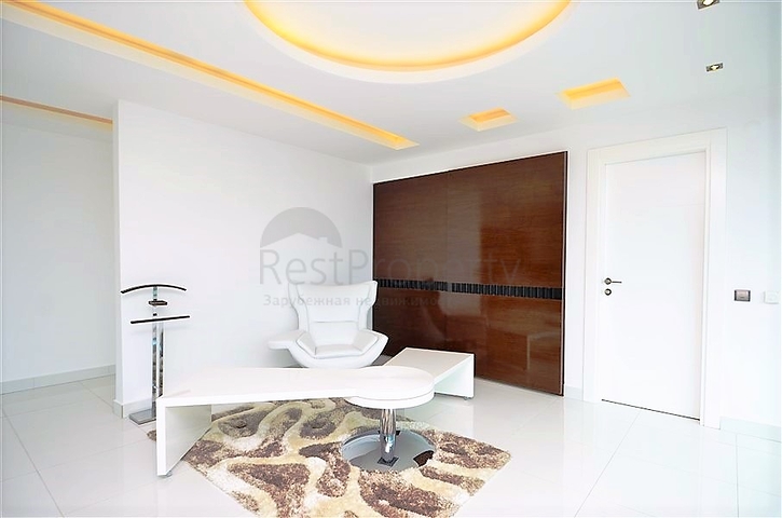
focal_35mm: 18
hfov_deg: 90.1
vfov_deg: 67.1
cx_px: 391
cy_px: 259
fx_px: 390
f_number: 5
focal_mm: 12
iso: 100
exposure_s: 1/100
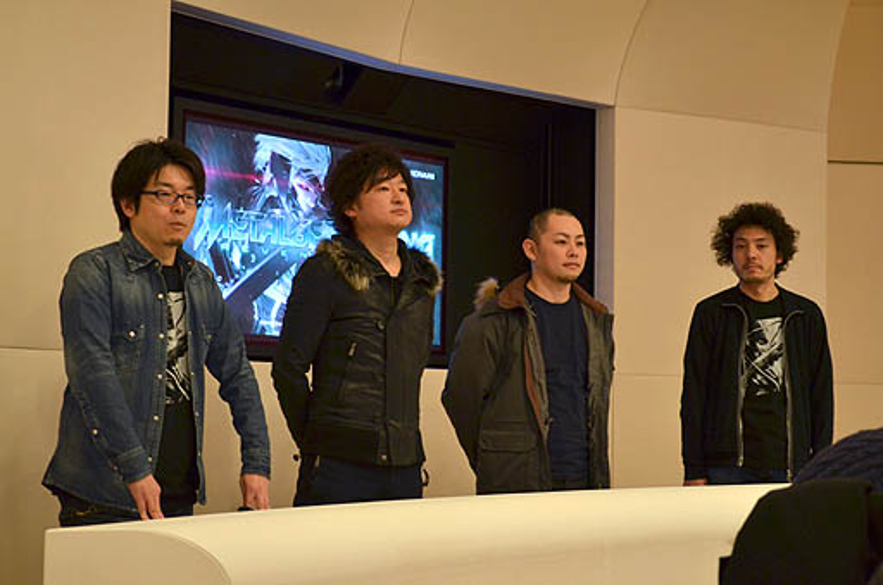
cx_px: 442
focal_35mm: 69
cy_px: 292
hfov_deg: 29.3
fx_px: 1689
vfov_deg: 19.6
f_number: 5.3
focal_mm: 46
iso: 800
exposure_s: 1/30
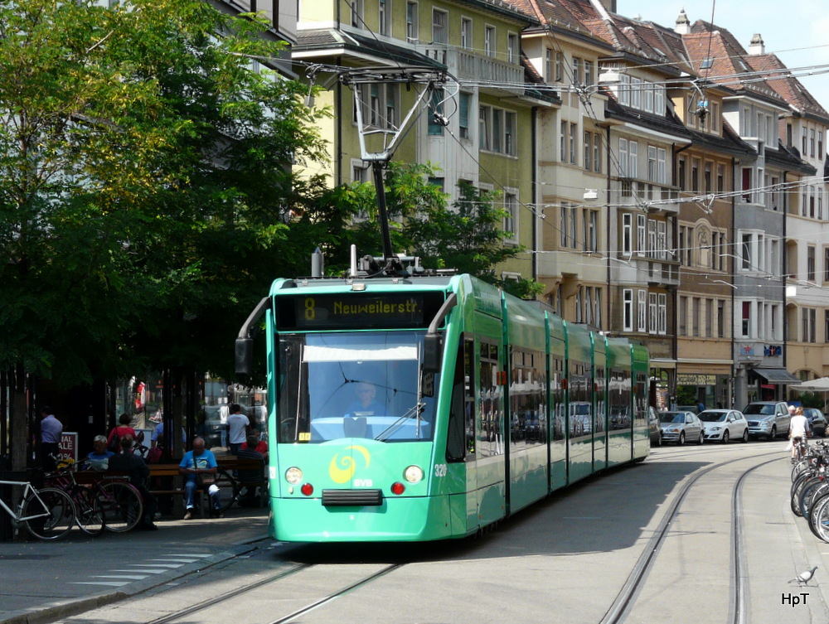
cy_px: 312
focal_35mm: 69
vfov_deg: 21.4
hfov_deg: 28.1
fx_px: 1655
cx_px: 414
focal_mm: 11.4
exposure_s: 1/250
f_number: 5
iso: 100
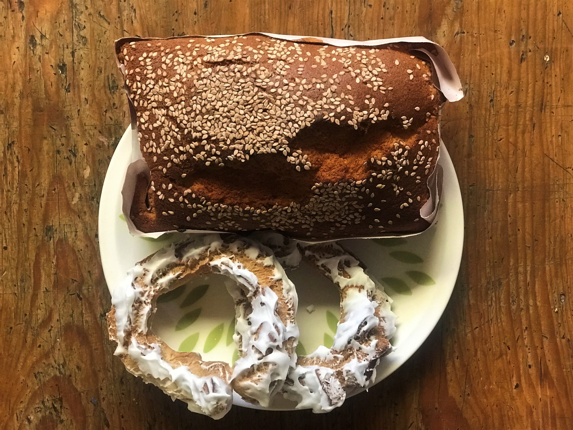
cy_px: 215
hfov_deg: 33.8
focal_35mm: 57
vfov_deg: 25.7
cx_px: 286
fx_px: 944
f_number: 2.8
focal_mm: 6.6
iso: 200
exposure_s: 1/60
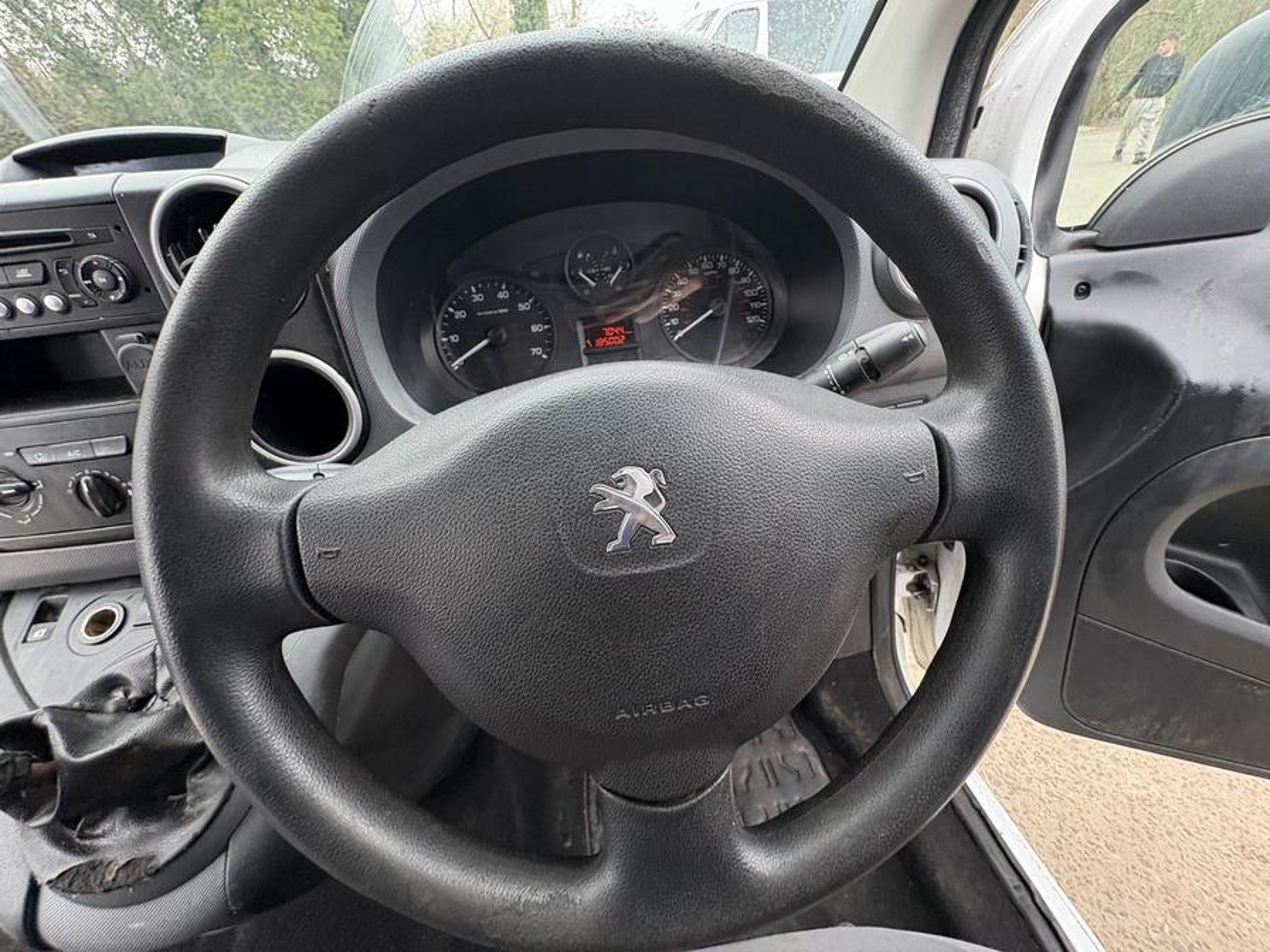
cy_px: 476
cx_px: 635
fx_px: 514
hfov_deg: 102.1
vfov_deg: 85.7
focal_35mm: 14
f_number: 2.2
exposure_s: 1/99
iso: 160
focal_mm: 2.22
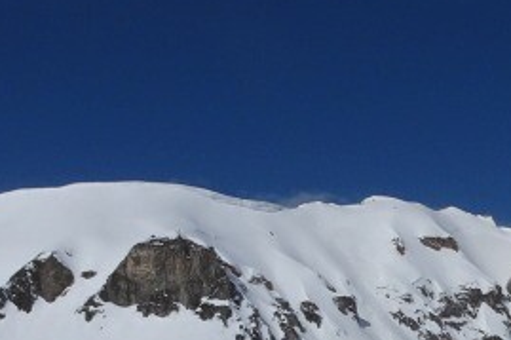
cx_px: 418
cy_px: 520
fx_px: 1348
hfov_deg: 21.2
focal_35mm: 95
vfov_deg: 13.5
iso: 80
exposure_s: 1/2000
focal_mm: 4.1
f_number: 5.6
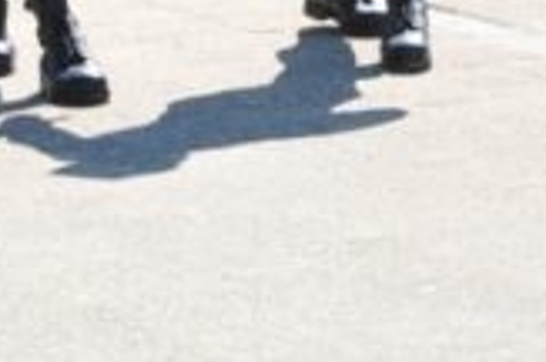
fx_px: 4997
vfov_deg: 4.1
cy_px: -362
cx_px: 462
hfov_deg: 6.2
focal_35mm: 330
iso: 250
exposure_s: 1/400
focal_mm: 35
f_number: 5.6
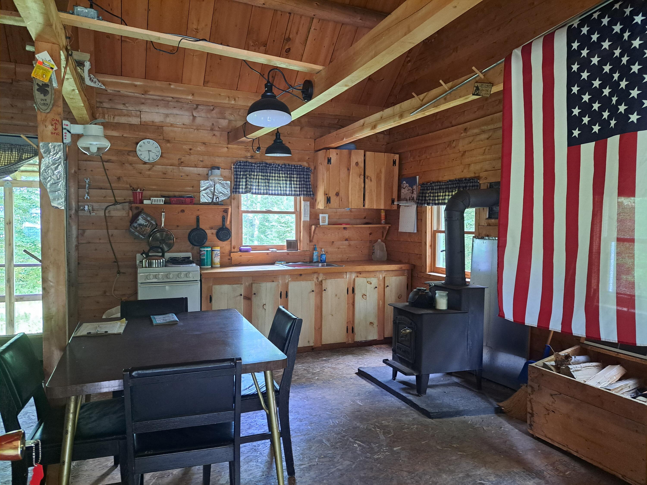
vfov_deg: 56.8
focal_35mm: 24
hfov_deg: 71.6
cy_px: 242
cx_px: 324
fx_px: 449
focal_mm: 5.23
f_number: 1.8
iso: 320
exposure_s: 1/24
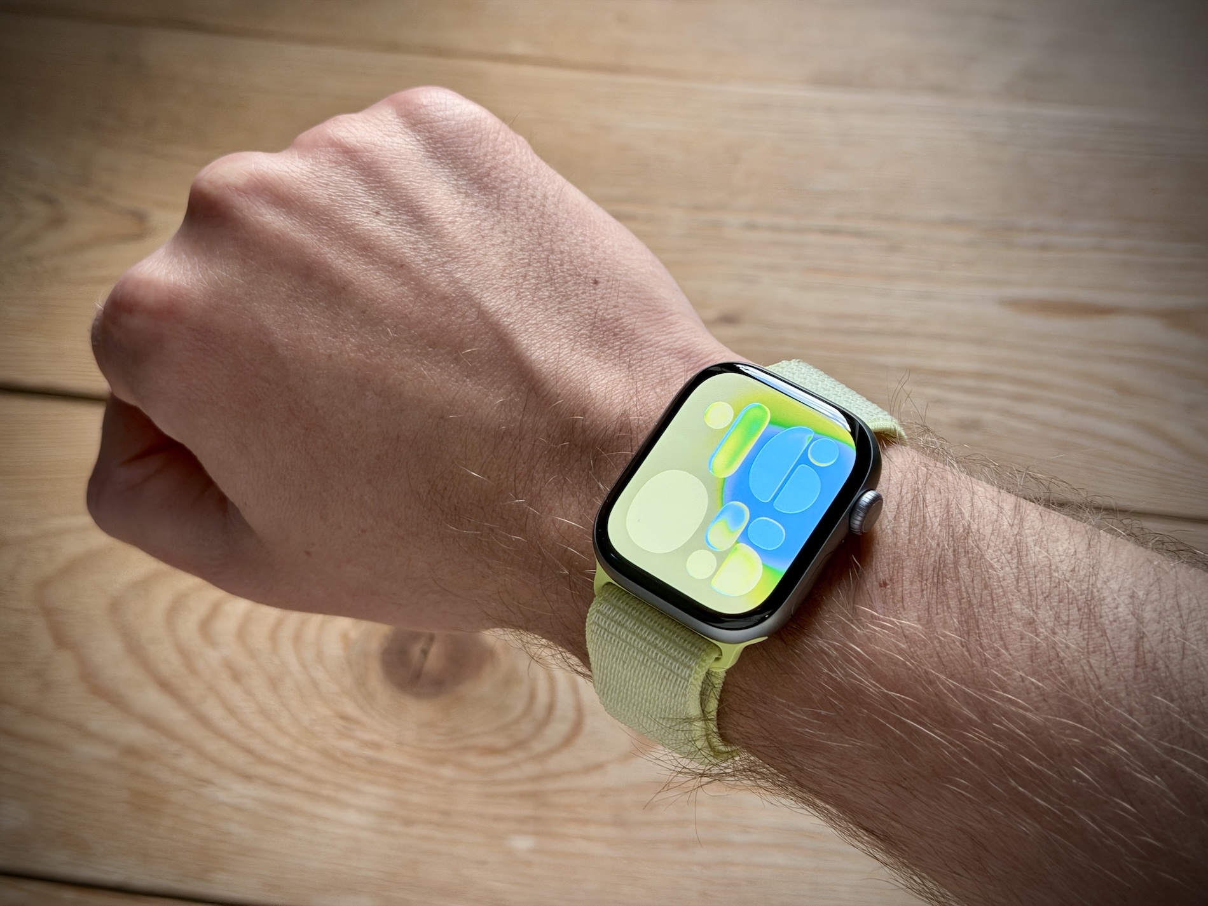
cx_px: 604
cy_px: 453
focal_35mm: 48
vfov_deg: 30.3
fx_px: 1675
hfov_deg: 39.7
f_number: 1.78
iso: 200
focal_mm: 6.76
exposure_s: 1/60
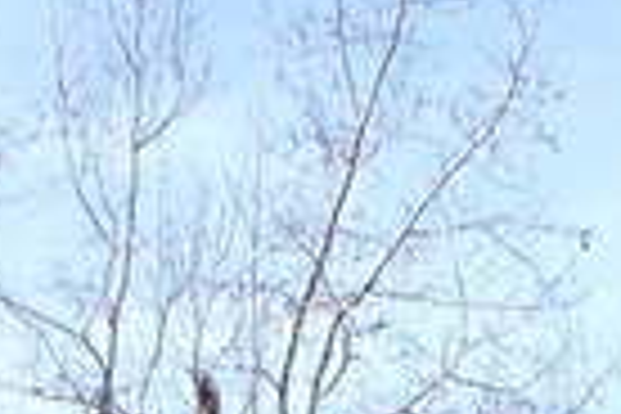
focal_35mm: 270
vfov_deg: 4.8
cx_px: 184
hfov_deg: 7.6
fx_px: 4657
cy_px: 1264
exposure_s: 1/916
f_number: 2.4
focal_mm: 4.28
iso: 50
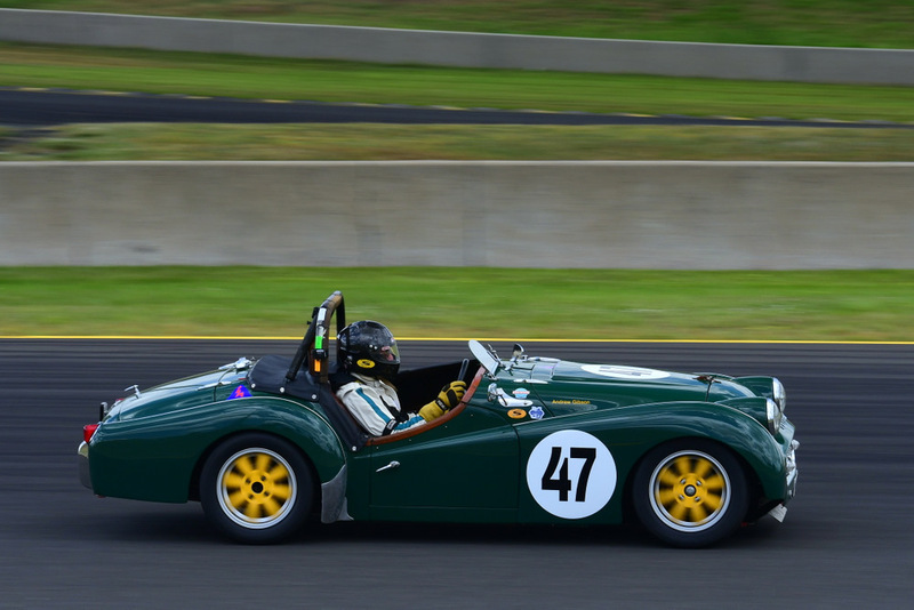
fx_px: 4648
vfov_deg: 7.5
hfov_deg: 11.2
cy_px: 305
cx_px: 457
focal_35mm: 183
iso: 320
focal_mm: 122
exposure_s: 1/250
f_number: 11
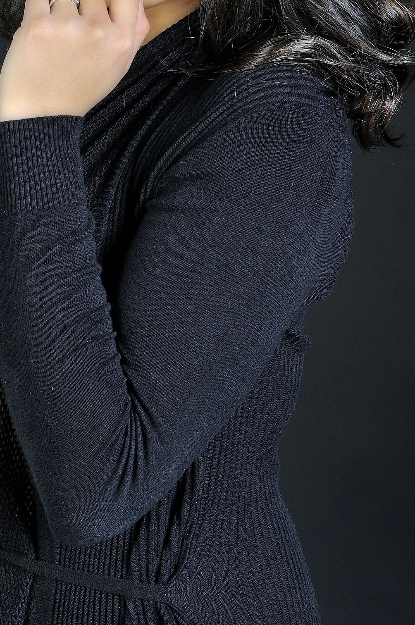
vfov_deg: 20.2
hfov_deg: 13.6
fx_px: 1734
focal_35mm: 100
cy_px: 132
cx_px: 125
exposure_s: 1/125
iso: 200
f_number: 8
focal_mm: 42
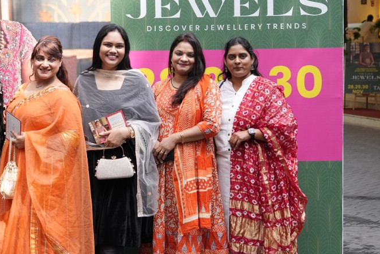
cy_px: 117
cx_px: 93
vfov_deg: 15.7
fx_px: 921
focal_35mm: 87
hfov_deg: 23.1
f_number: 4
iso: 250
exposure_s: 1/125
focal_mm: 41.1
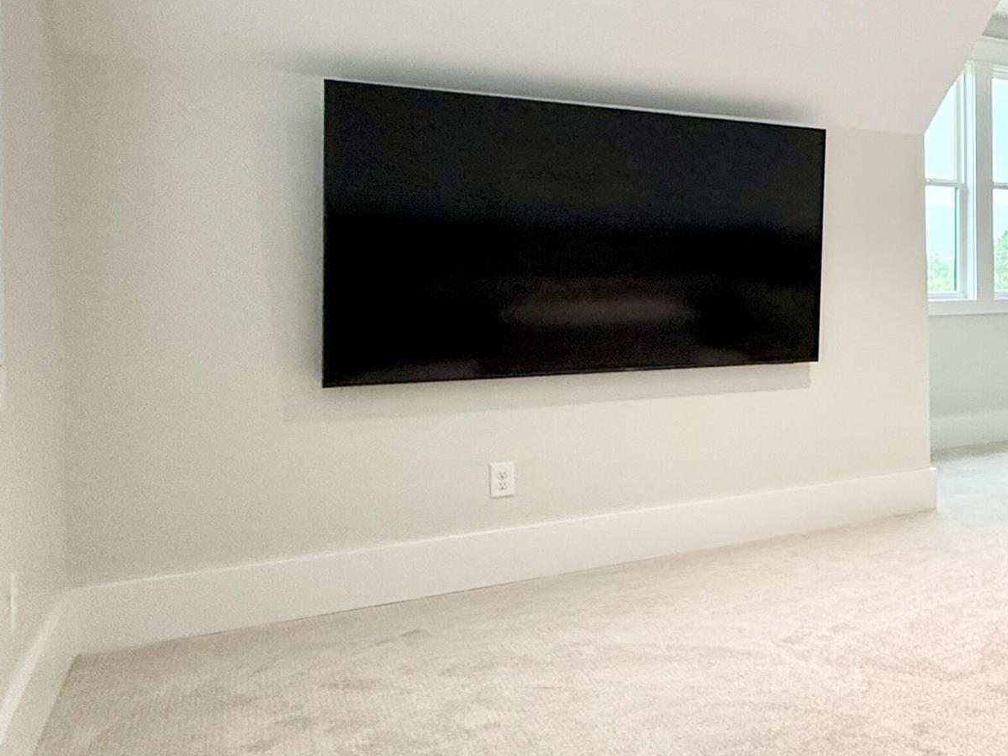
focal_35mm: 36
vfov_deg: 39.4
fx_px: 1048
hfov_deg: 42.4
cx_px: 1065
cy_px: 278
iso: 250
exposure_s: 1/120
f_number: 2.2
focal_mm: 2.22
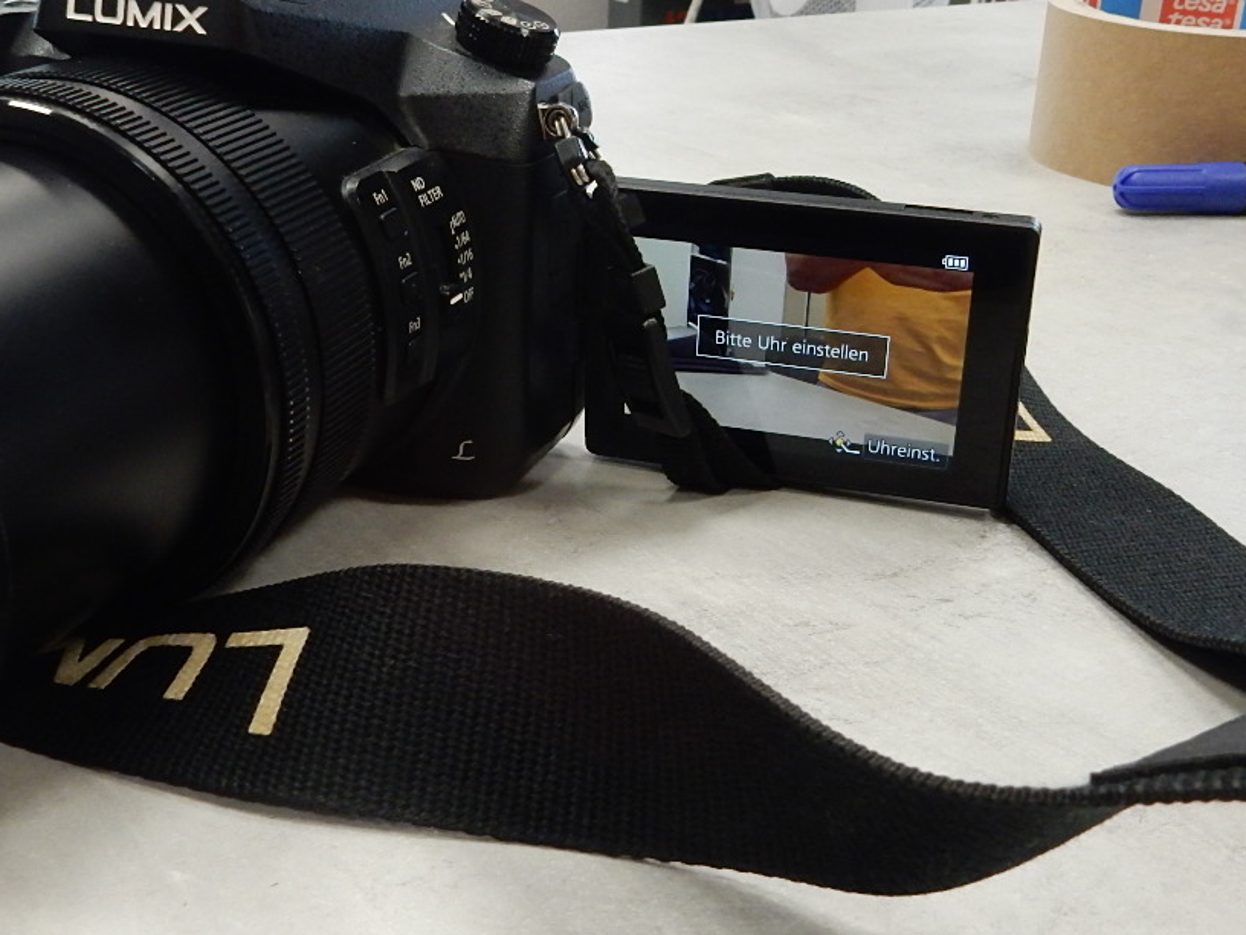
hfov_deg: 38.9
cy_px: 480
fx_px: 1764
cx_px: 583
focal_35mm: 49
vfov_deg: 29.7
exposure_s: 1/30
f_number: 3.7
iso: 200
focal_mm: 4.5
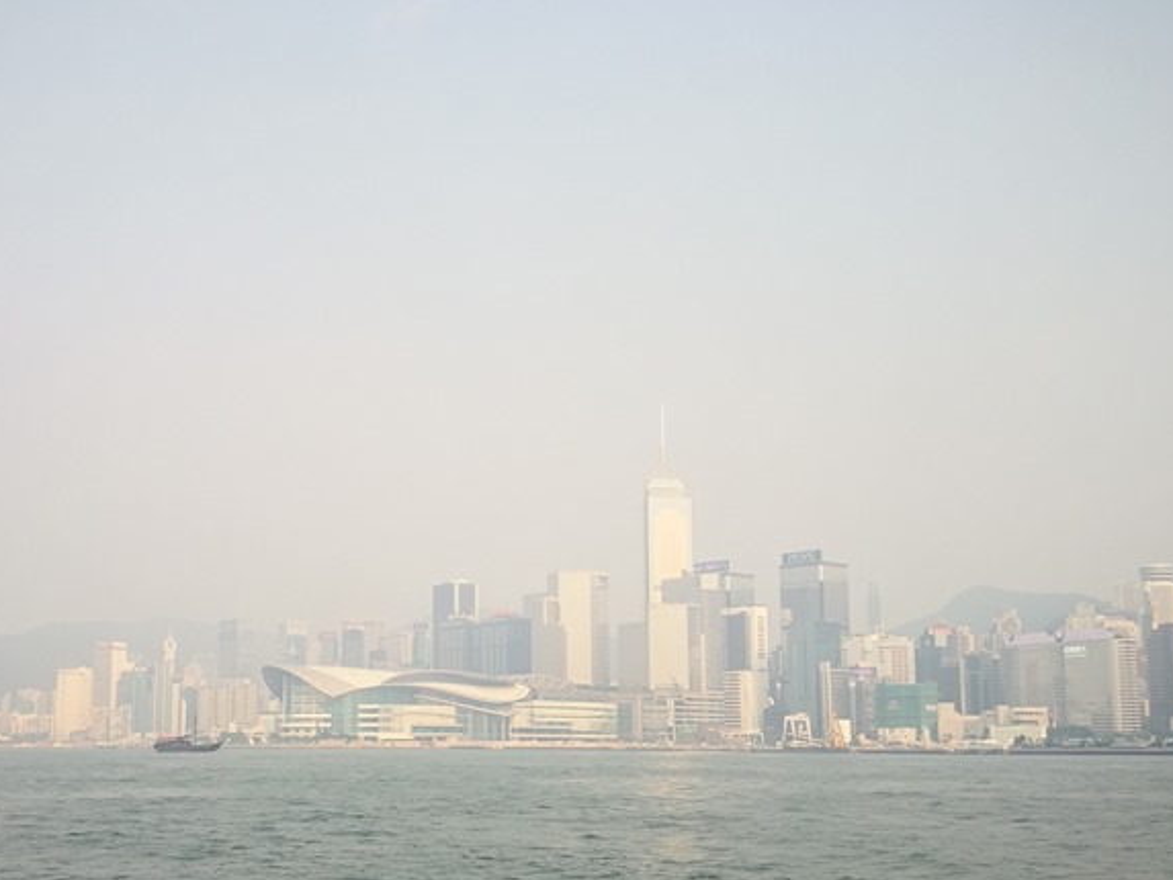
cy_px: 532
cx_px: 463
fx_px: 1491
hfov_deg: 42.7
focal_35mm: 44
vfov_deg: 32.8
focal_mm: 4.5
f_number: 2.2
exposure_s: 1/323
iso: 50
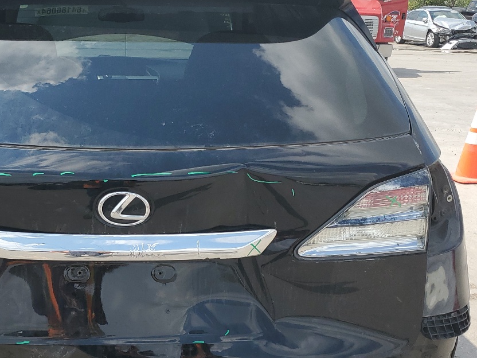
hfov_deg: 37.3
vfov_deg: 28.9
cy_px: 245
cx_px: 119
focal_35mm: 50
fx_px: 689
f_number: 1.5
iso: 50
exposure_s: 1/2000
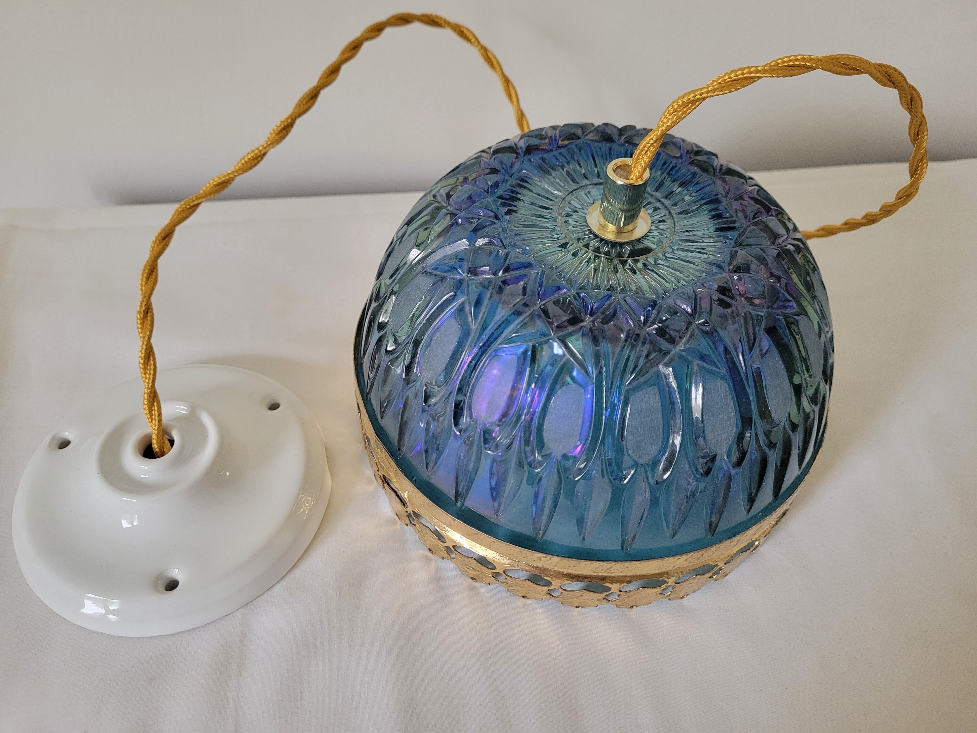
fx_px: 734
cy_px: 366
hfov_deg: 67.3
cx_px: 488
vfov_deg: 53.1
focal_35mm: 26
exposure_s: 1/50
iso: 640
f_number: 1.8
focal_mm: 5.4
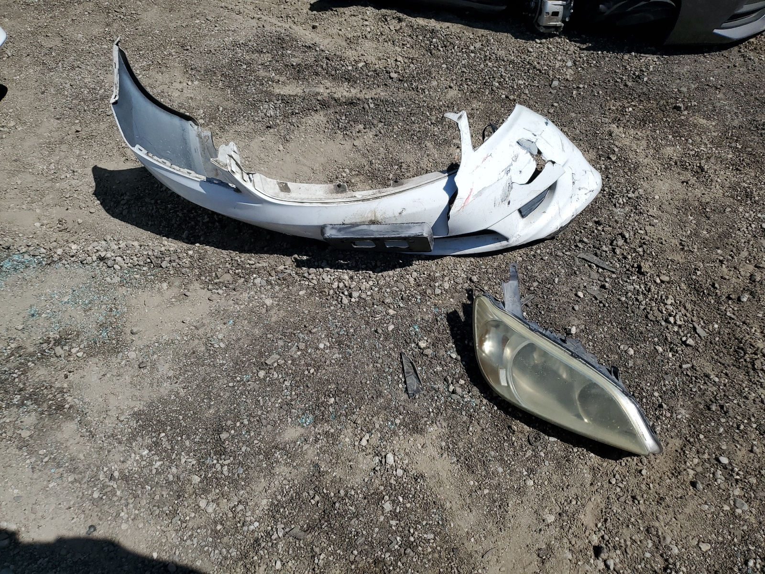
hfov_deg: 67.3
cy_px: 287
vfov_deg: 53.1
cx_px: 382
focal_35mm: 26
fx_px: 575
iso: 50
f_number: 1.5
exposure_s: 1/10000
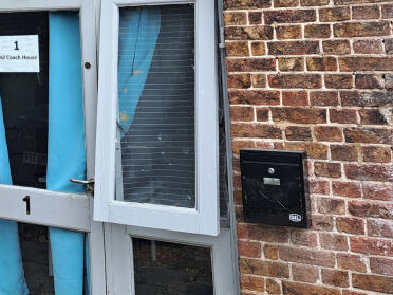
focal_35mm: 66
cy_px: -29
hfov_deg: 26.6
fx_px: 749
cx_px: -58
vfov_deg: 21.2
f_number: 1.8
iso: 50
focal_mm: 5.23
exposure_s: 1/101
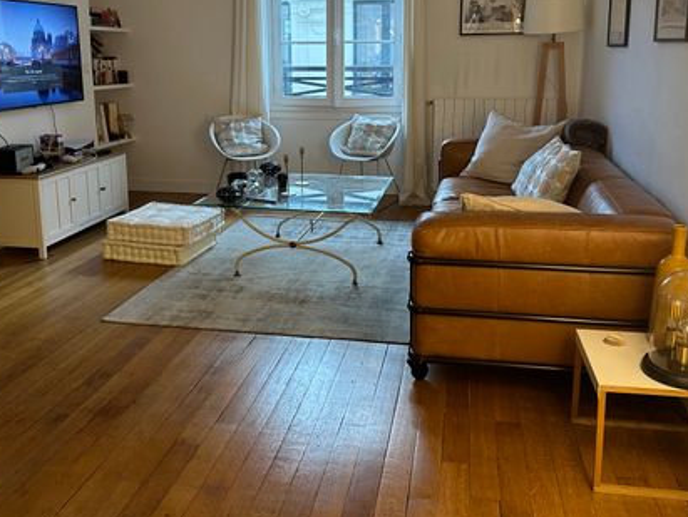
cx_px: 343
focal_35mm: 35
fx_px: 696
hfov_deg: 52.6
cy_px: 181
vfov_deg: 40.3
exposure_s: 1/60
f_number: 1.78
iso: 200
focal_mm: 6.86
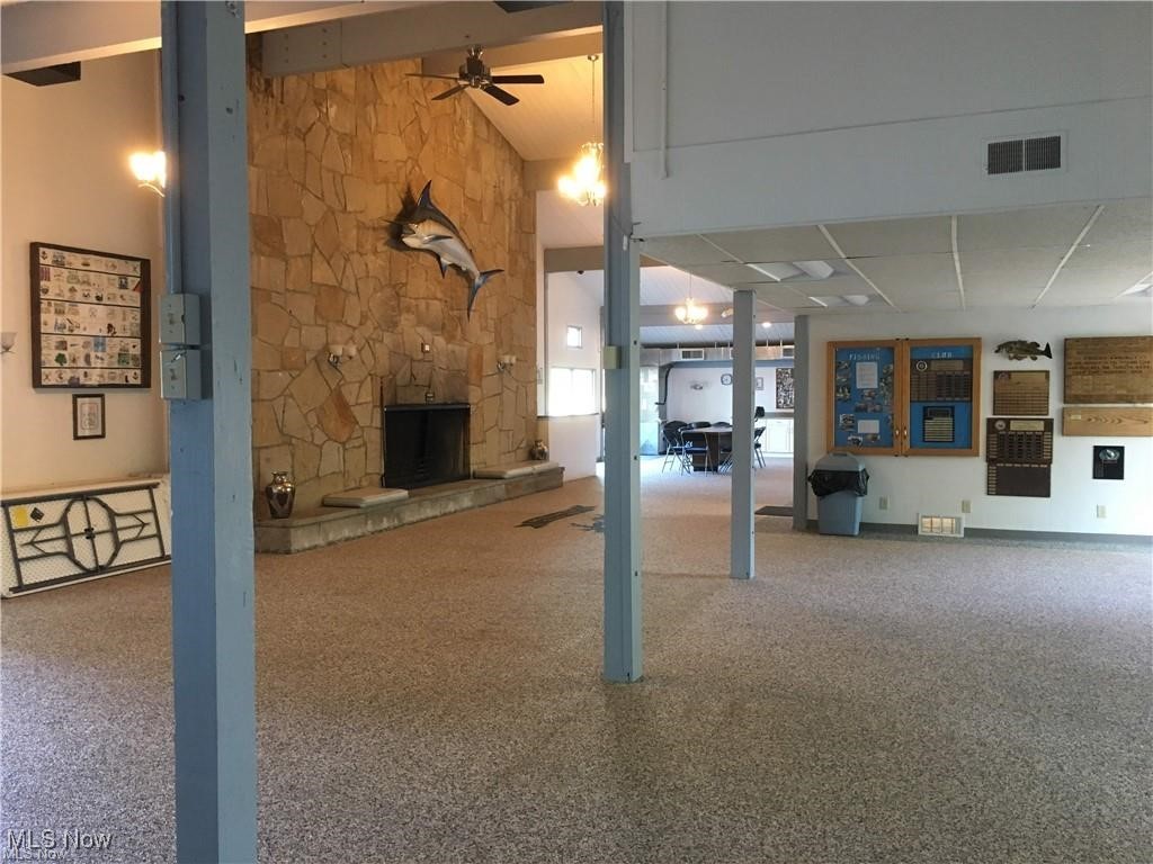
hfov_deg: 61.7
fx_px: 966
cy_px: 432
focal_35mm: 29
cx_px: 576
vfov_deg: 48.2
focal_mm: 4.15
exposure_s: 1/30
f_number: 2.2
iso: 160
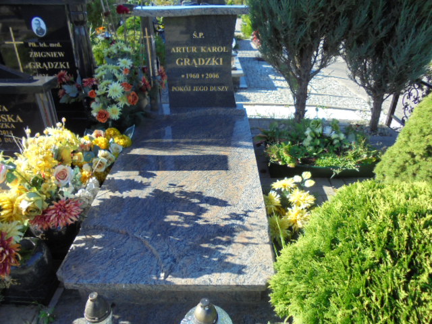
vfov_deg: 53.1
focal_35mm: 26
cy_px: 162
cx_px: 216
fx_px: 324
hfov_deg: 67.3
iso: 100
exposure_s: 1/250
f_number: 3.5
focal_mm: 4.6
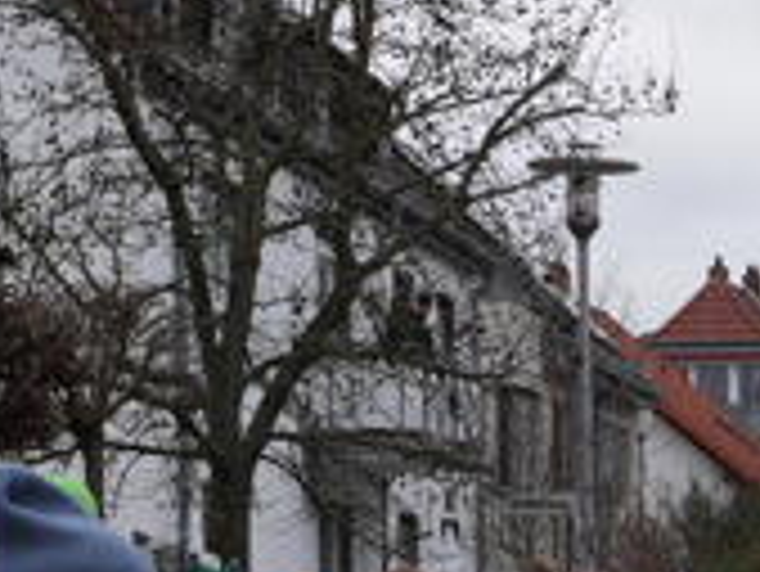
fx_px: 3845
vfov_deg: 8.4
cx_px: 1268
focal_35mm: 175
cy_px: 709
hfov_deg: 10.7
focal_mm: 16
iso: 100
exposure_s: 1/100
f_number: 5
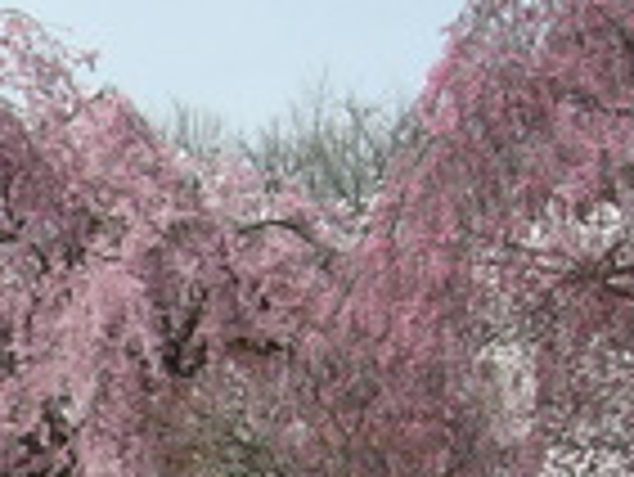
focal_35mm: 159
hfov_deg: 11.1
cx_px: -674
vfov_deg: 9.2
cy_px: 621
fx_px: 2915
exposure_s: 1/800
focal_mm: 7.9
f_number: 4
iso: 80
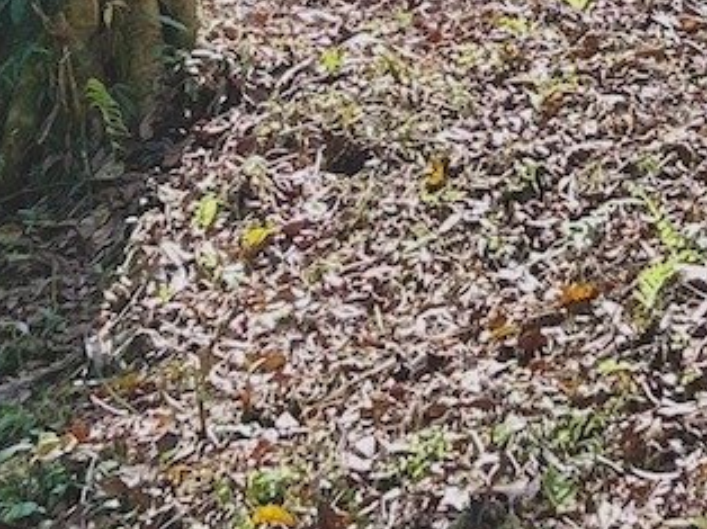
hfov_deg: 12.4
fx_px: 3245
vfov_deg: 9.2
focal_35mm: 159
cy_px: -88
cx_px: 475
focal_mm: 5.7
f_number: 1.5
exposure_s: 1/924
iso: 50
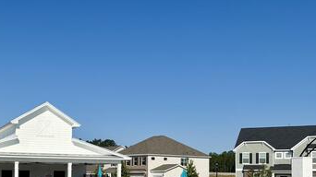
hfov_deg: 37.8
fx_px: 444
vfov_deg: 22.1
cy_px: 160
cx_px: 64
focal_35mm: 53
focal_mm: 5.96
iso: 50
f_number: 1.6
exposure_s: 1/6329
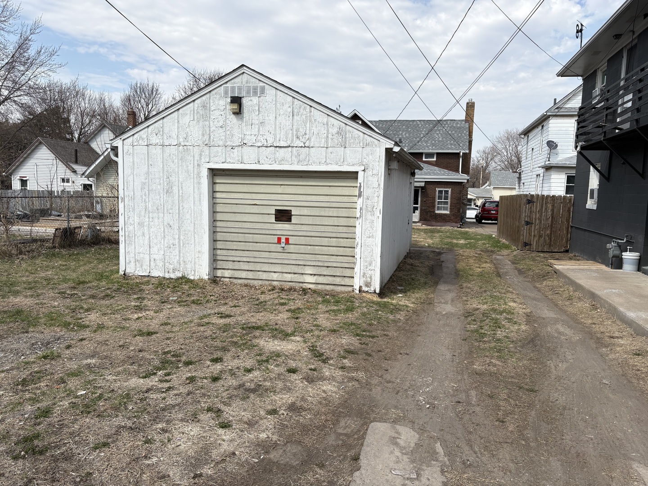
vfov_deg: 53.1
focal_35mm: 26
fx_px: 487
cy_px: 243
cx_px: 324
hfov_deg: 67.3
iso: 50
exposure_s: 1/3623
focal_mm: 5.96
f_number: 1.6
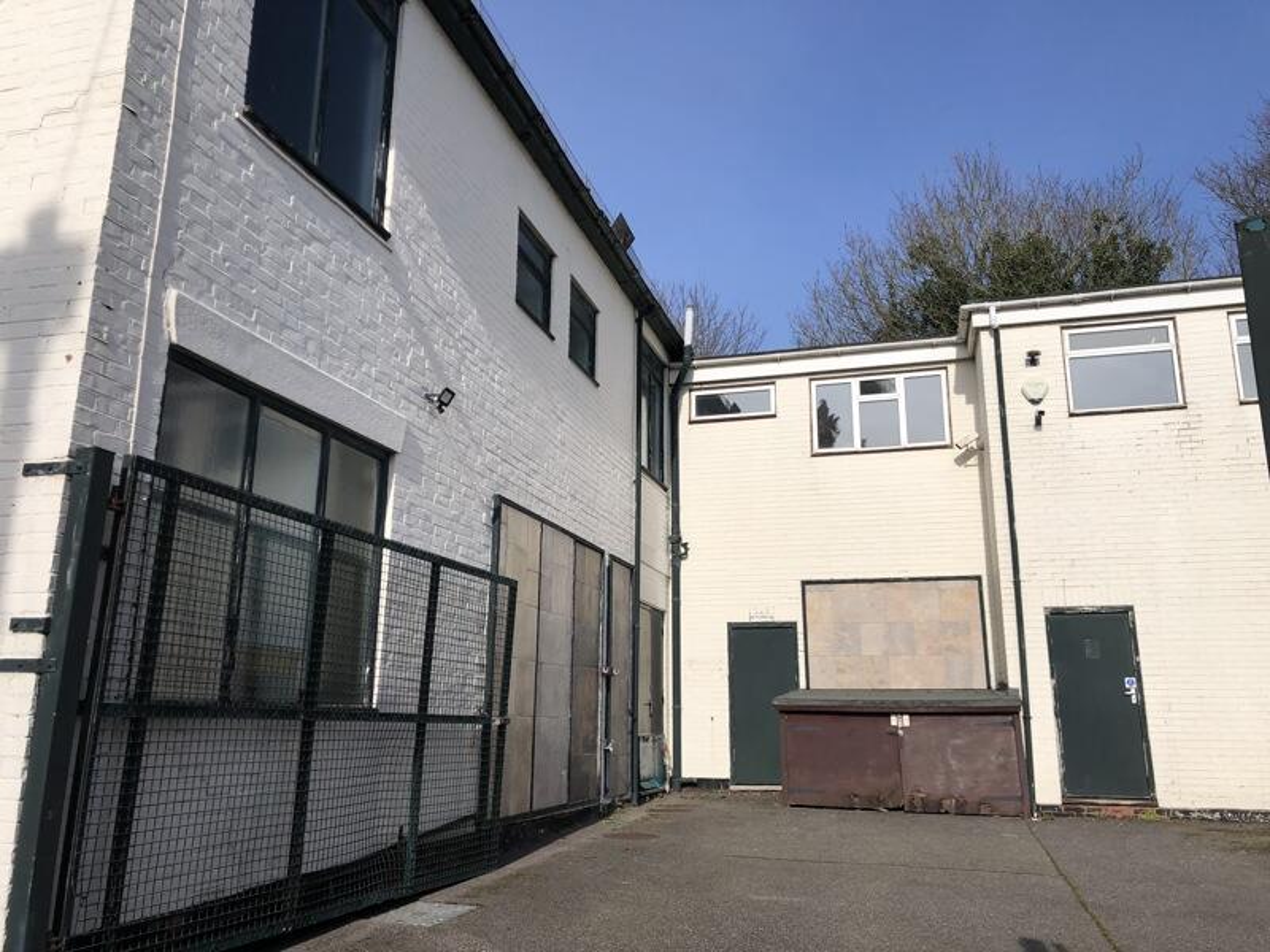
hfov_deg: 63.4
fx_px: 1027
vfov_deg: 49.7
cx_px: 635
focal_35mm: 28
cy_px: 476
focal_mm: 4
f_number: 1.8
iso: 20
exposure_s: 1/3205
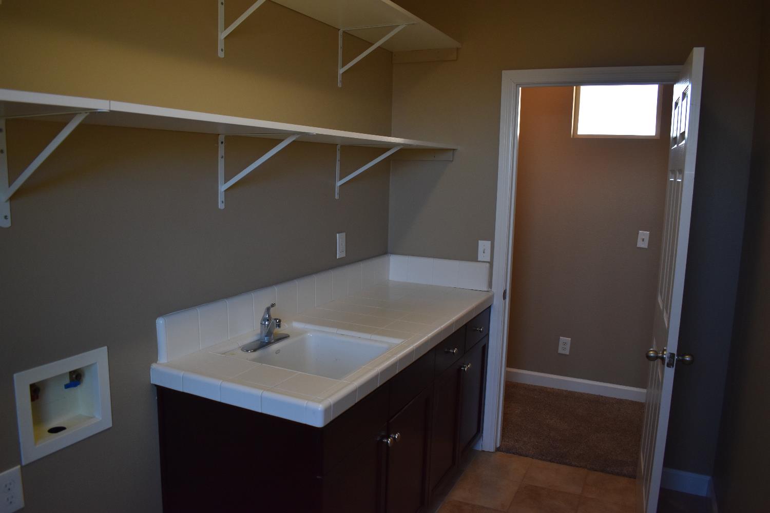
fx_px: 577
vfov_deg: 47.9
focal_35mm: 27
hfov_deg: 67.4
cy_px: 256
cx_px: 385
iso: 800
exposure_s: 1/250
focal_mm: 18
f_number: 3.5
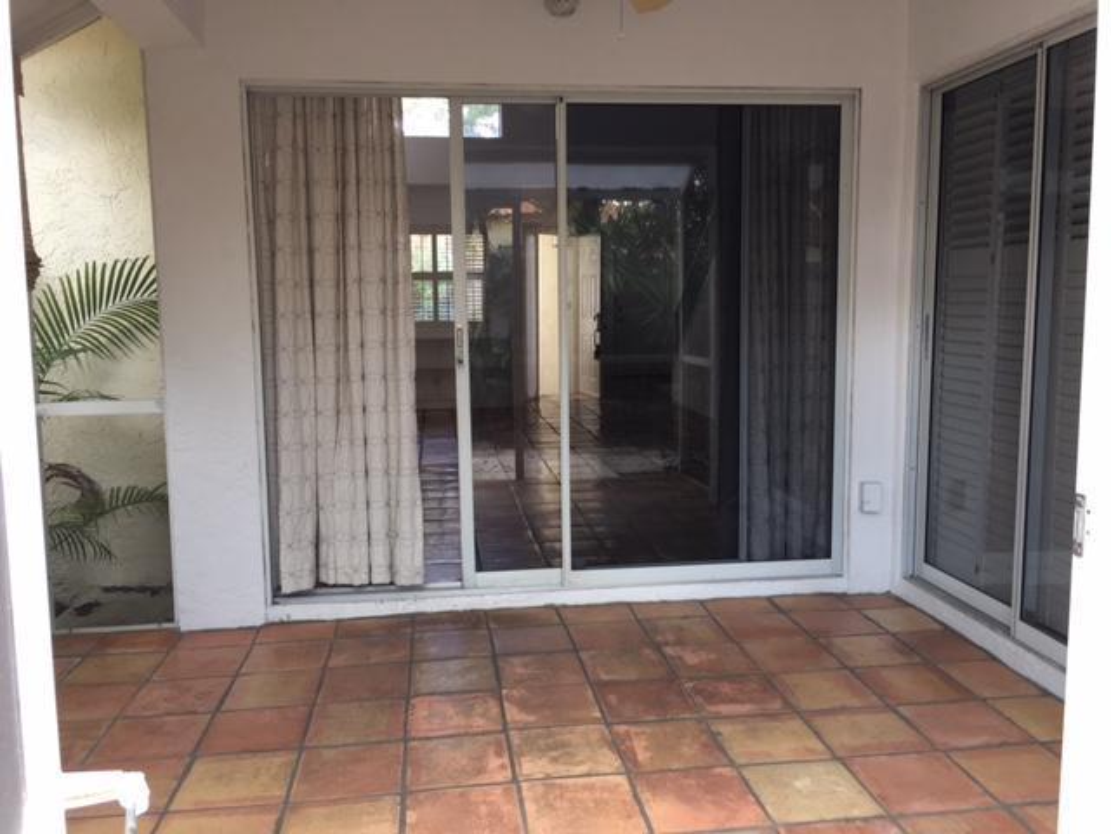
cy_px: 417
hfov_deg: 61.7
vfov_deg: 48.2
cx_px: 556
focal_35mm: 29
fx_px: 931
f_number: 2.2
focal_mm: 4.15
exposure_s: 1/30
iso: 40
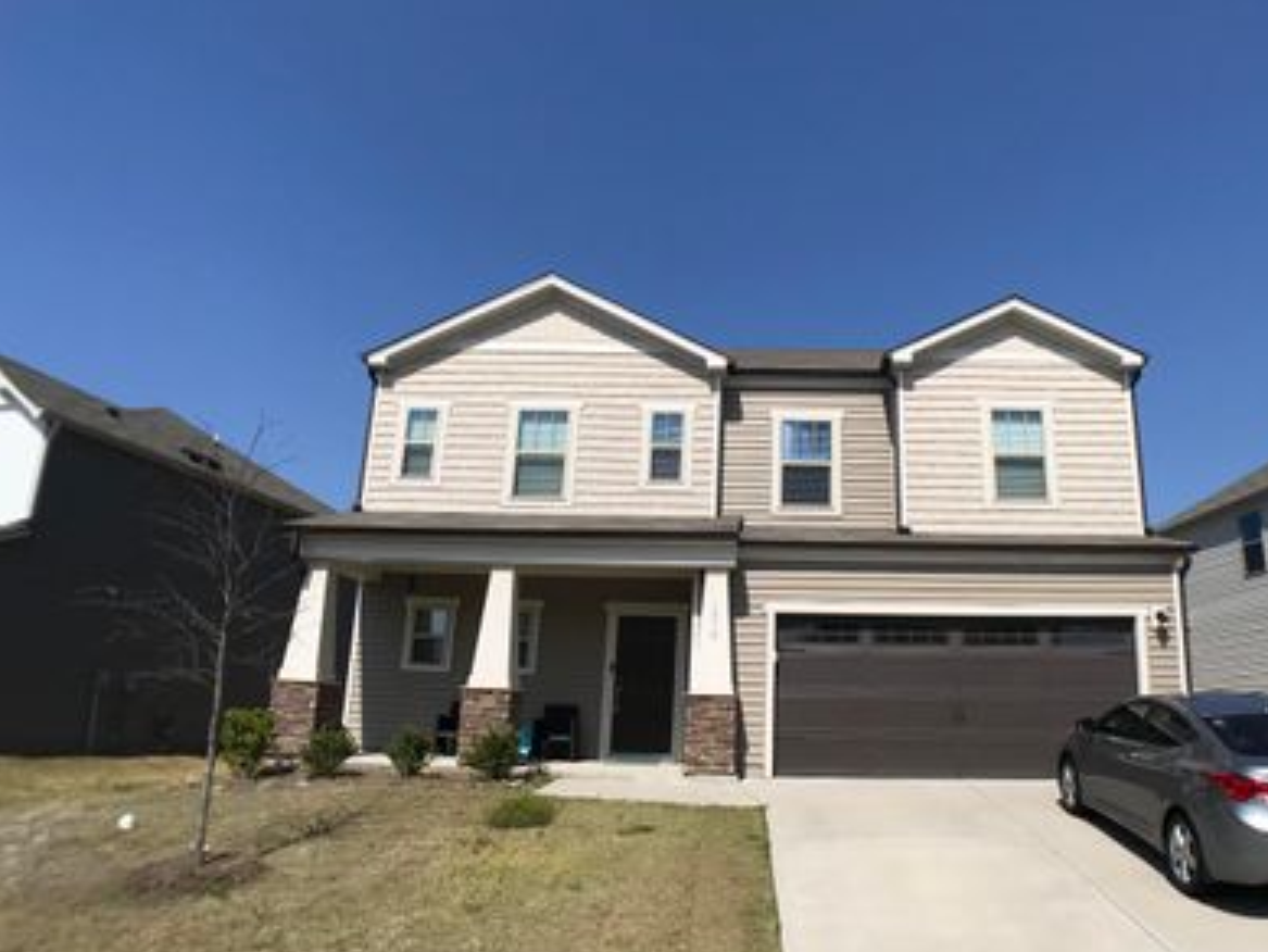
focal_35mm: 36
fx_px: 1319
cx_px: 759
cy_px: 497
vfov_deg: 39.7
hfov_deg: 51.0
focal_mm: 3.99
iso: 20
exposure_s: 1/4367
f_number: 1.8
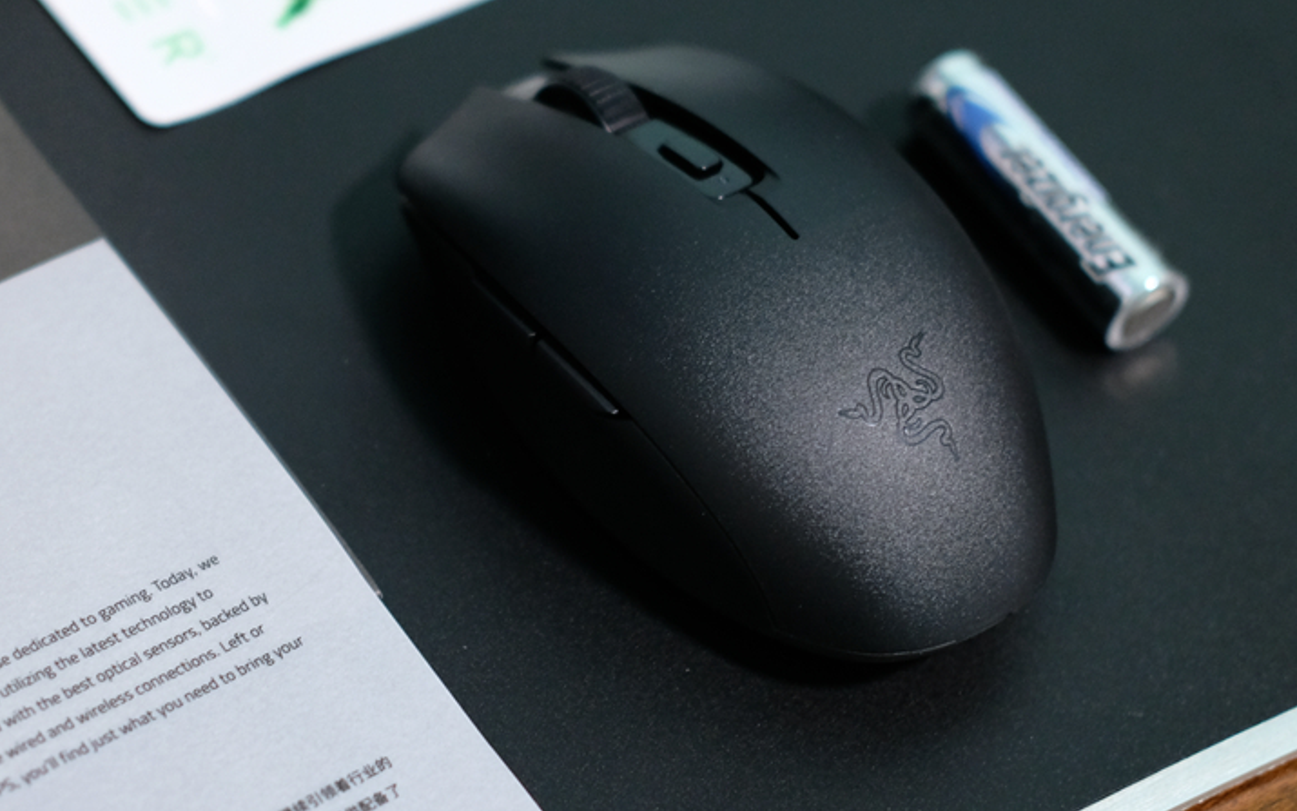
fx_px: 3606
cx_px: 522
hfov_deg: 20.4
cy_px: 347
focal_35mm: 102
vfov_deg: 12.8
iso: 800
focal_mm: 35
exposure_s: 1/60
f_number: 2
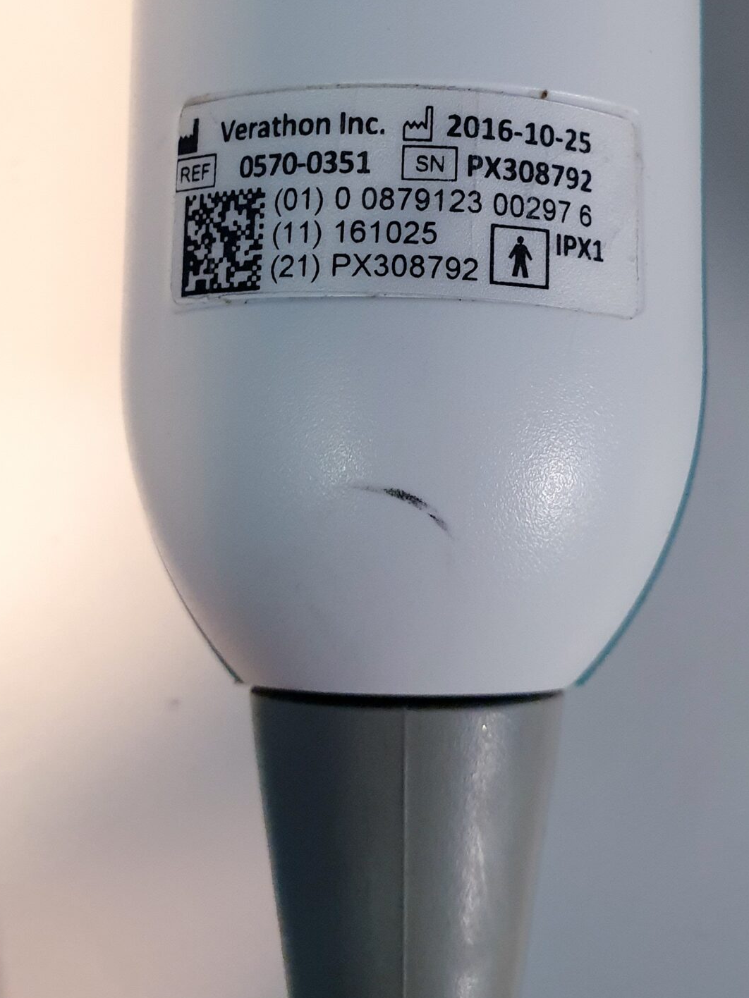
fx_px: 1356
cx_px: 430
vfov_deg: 38.8
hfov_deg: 30.8
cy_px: 196
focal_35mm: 47
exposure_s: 1/50
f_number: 2.4
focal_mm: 4.3
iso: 320
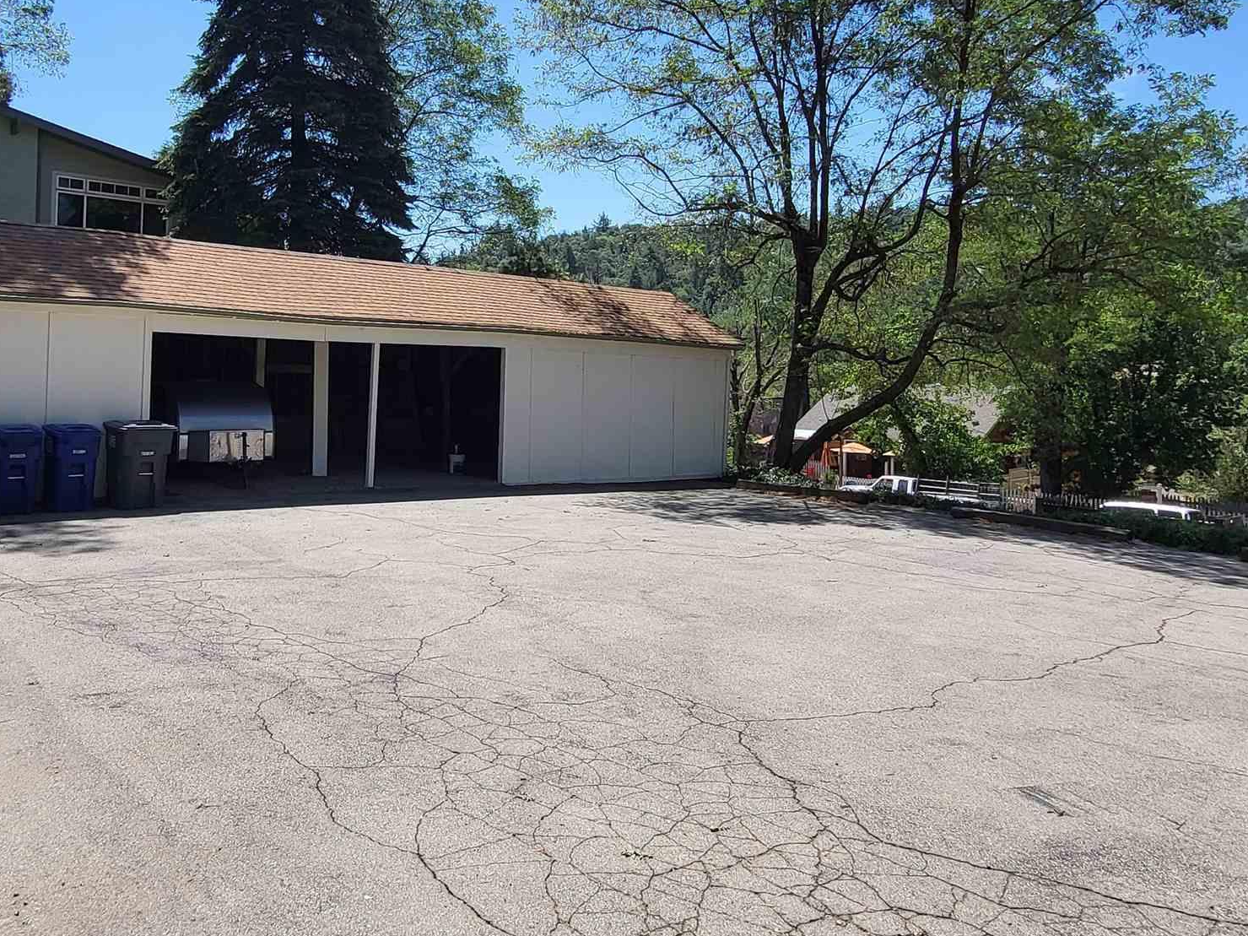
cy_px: 348
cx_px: 507
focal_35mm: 27
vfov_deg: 50.8
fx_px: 973
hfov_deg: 64.8
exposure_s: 1/927
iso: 32
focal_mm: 1.74
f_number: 2.2
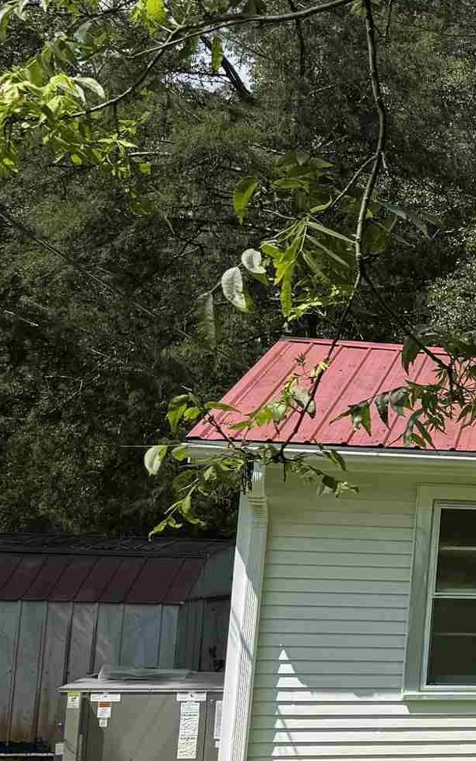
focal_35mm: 80
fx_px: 1660
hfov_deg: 12.4
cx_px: 1183
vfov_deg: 25.8
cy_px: 401
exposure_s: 1/3247
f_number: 1.78
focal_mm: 6.76
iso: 80
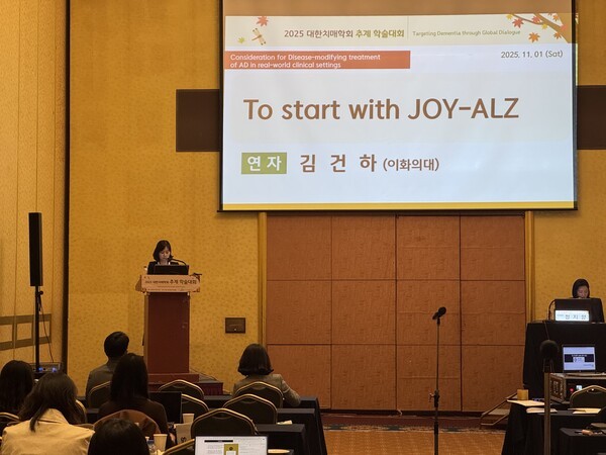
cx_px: 303
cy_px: 228
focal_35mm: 77
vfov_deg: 19.1
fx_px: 1348
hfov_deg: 25.3
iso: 200
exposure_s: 1/60
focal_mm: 9
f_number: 2.8
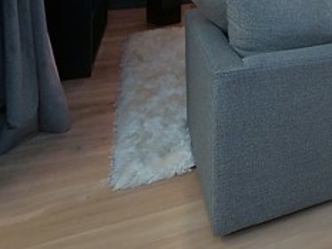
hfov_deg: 32.7
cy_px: -70
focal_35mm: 44
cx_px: 426
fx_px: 422
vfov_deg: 27.7
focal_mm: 8
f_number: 9
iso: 1600
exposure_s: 1/10
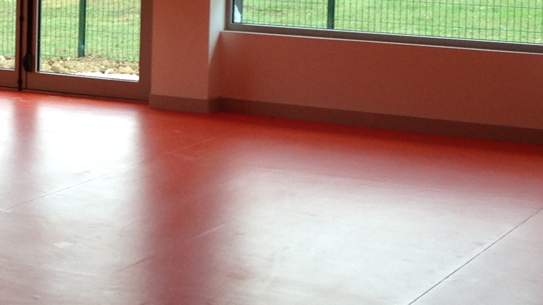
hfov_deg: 17.6
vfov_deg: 10.2
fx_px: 1699
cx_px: -23
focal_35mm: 118
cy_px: -20
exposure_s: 1/181
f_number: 2.4
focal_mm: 4.12
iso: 50
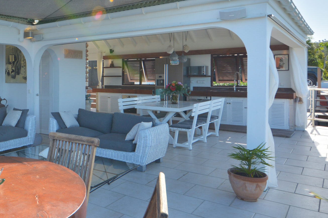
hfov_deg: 49.4
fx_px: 319
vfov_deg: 37.8
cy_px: 104
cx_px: 42
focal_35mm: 35
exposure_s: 1/500
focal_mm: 18
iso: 160
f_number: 7.1
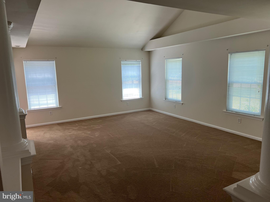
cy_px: 101
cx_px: 135
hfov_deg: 67.3
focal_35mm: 26
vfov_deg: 53.1
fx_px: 203
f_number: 1.5
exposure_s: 1/107
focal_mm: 5.7
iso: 125
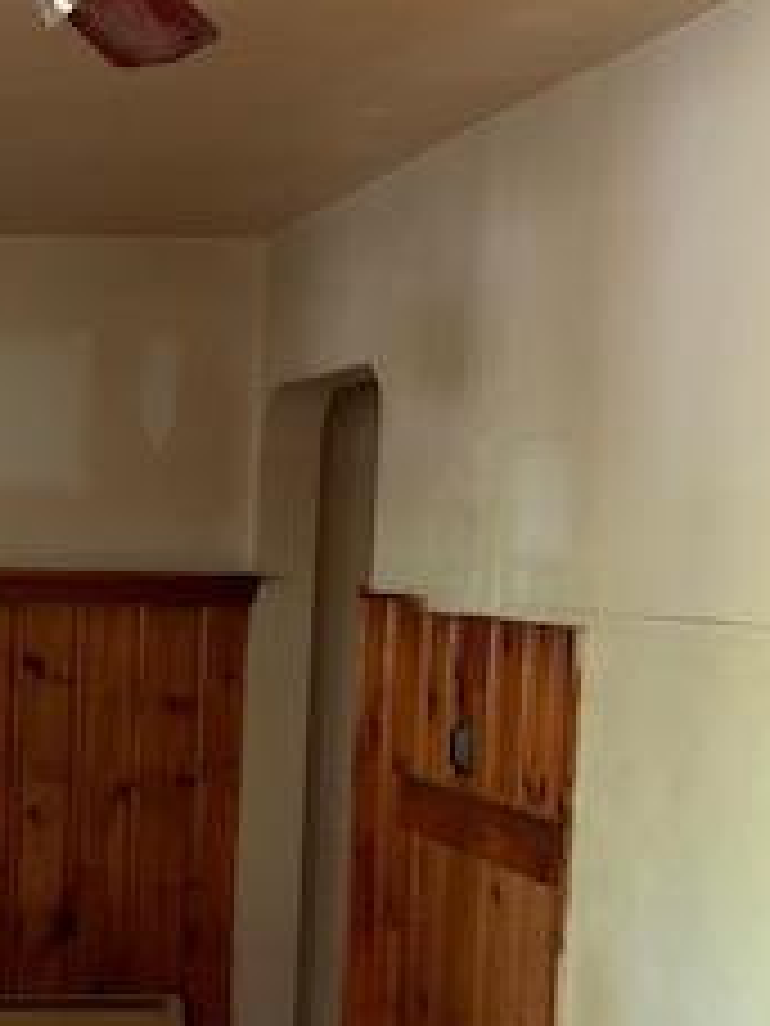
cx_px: -185
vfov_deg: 26.5
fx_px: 2165
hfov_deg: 18.9
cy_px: 716
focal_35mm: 73
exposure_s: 1/31
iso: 400
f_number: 1.8
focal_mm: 4.25
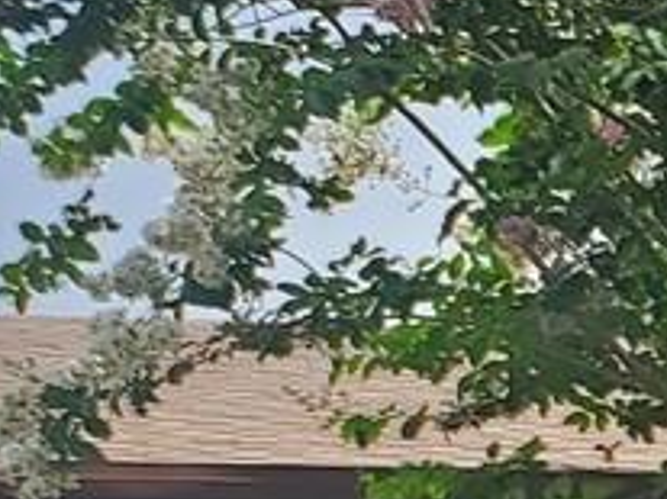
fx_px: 3871
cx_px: 1463
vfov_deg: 7.2
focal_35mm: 201
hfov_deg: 9.1
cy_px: 860
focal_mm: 4.3
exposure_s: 1/1232
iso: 50
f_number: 2.4
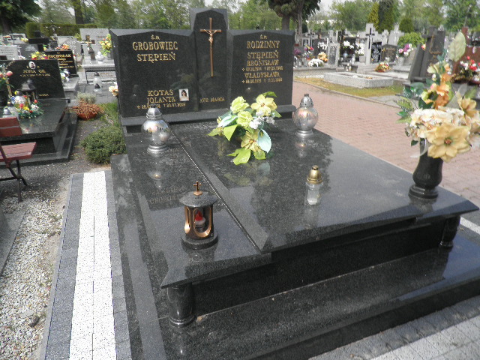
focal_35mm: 24
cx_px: 240
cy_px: 180
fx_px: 333
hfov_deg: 71.6
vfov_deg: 56.8
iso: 64
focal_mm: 4.3
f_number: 8.3
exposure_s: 1/100
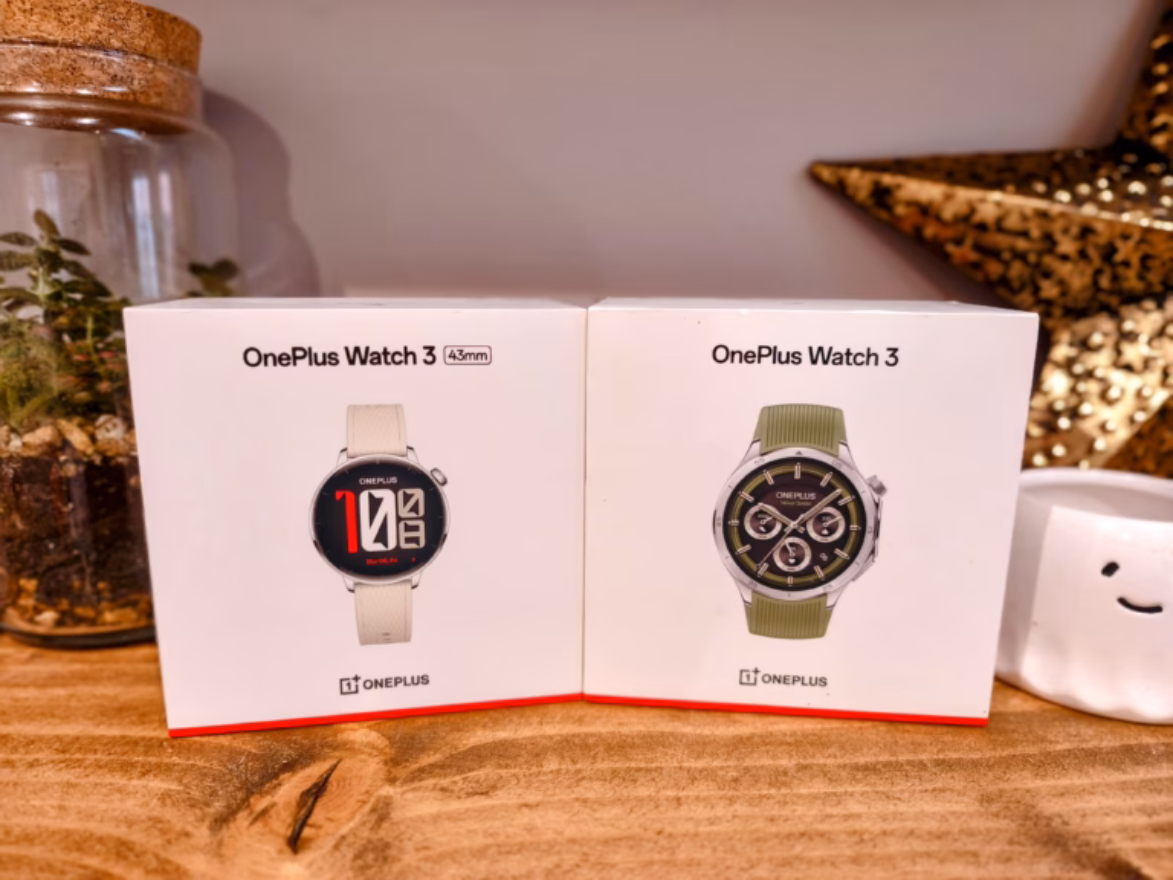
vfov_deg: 58.9
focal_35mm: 23
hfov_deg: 73.9
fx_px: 779
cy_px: 440
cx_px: 586
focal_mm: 6.45
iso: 500
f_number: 1.62
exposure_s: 1/50
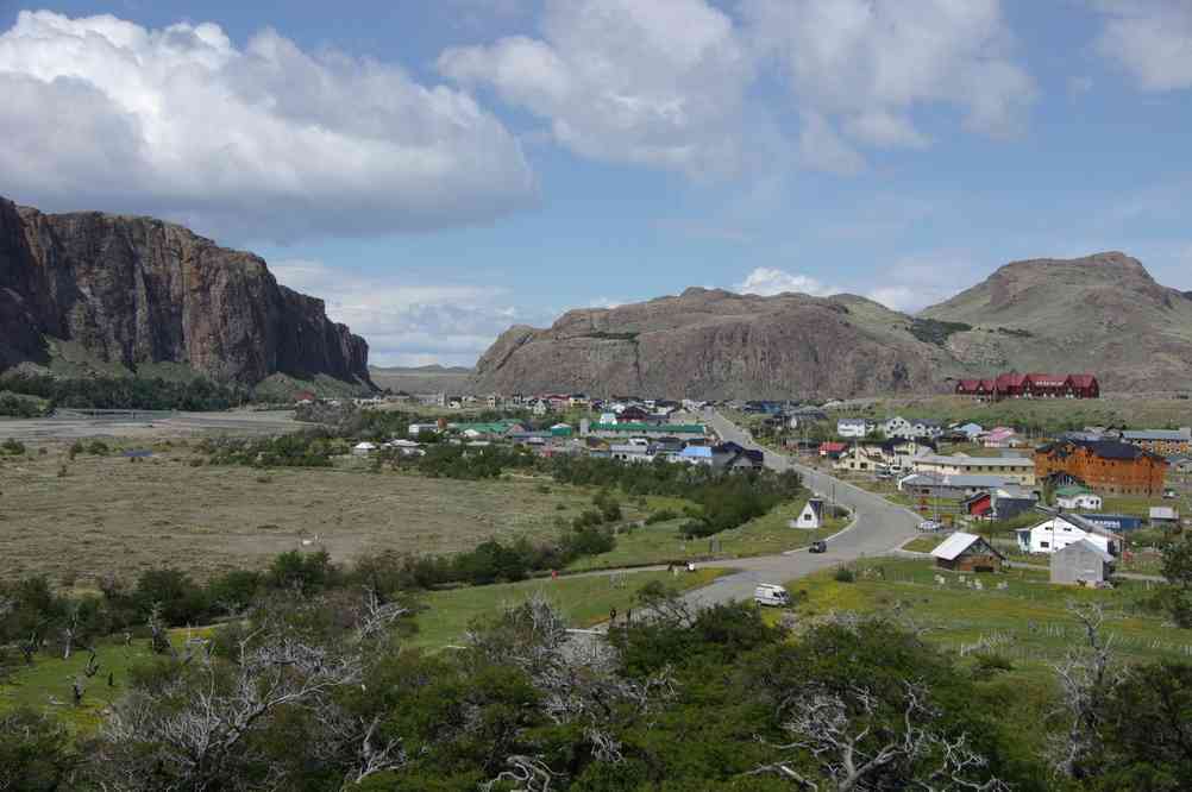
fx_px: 2117
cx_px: 596
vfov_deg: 21.2
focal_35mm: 64
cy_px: 396
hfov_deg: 31.4
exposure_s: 1/350
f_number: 9.5
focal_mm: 42.5
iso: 100
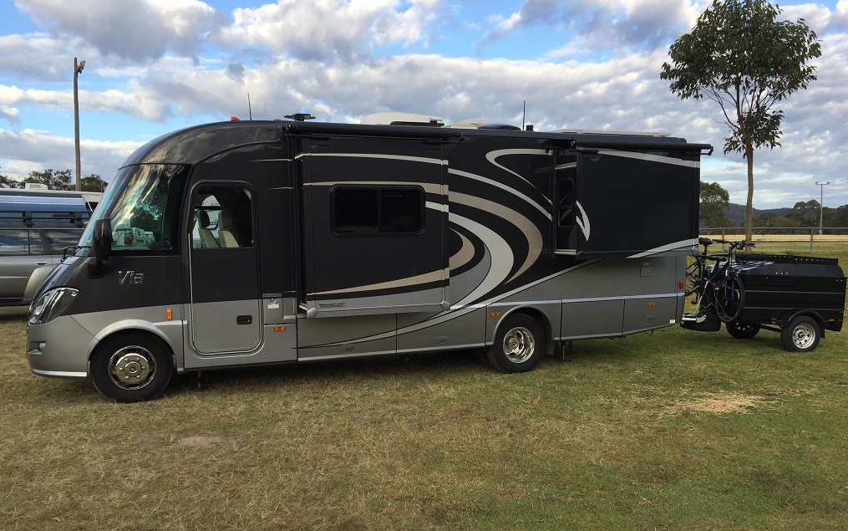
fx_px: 717
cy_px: 309
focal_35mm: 31
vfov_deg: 40.5
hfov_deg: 61.2
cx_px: 427
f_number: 2.2
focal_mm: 4.15
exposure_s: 1/476
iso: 32
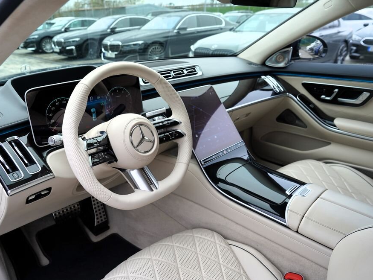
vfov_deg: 51.3
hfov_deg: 65.2
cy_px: 144
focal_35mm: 27
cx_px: 168
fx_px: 291
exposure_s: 1/100
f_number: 5.6
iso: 100
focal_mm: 24
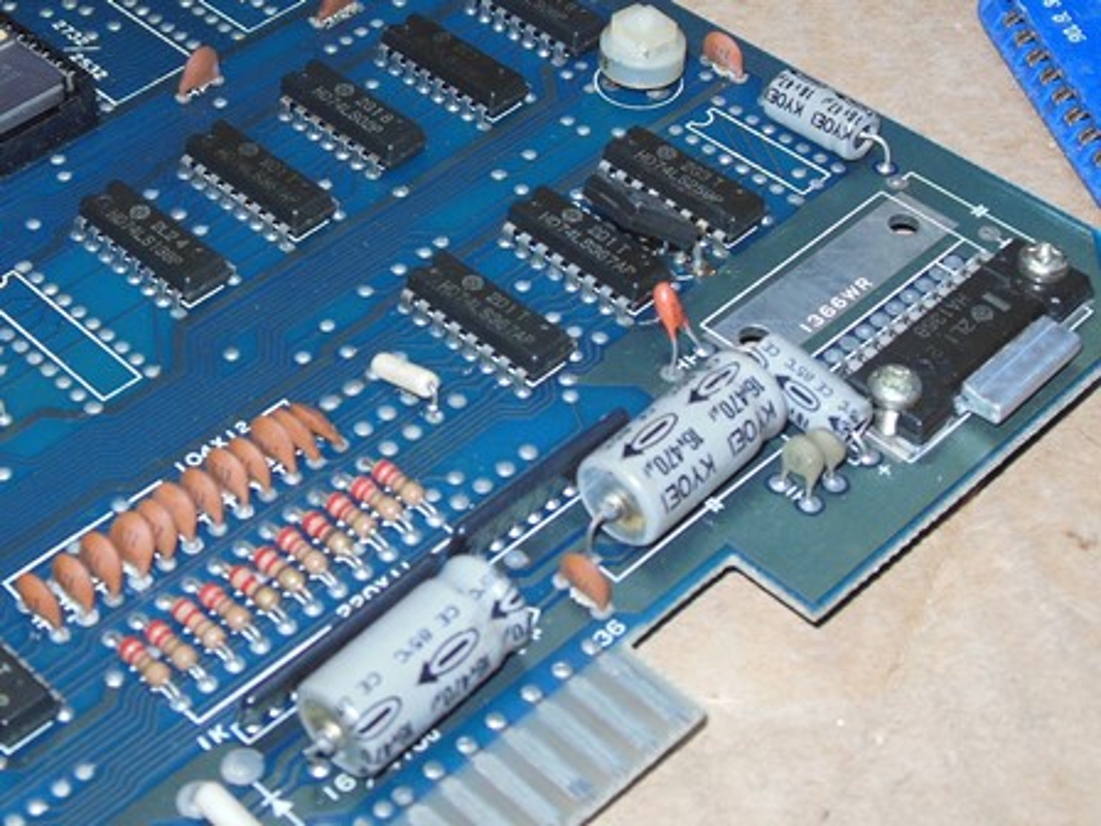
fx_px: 1368
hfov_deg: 43.9
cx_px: 550
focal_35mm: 43
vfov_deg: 33.6
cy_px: 413
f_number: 7.5
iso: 200
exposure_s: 1/30
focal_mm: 7.7
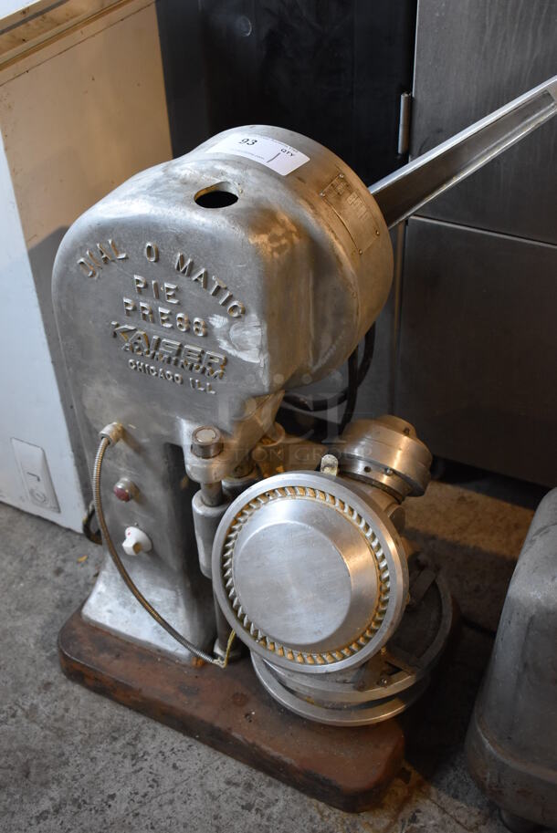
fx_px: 938
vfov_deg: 47.9
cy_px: 416
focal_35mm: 40
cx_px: 278
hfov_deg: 33.1
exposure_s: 1/125
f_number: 4
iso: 2000
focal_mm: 27
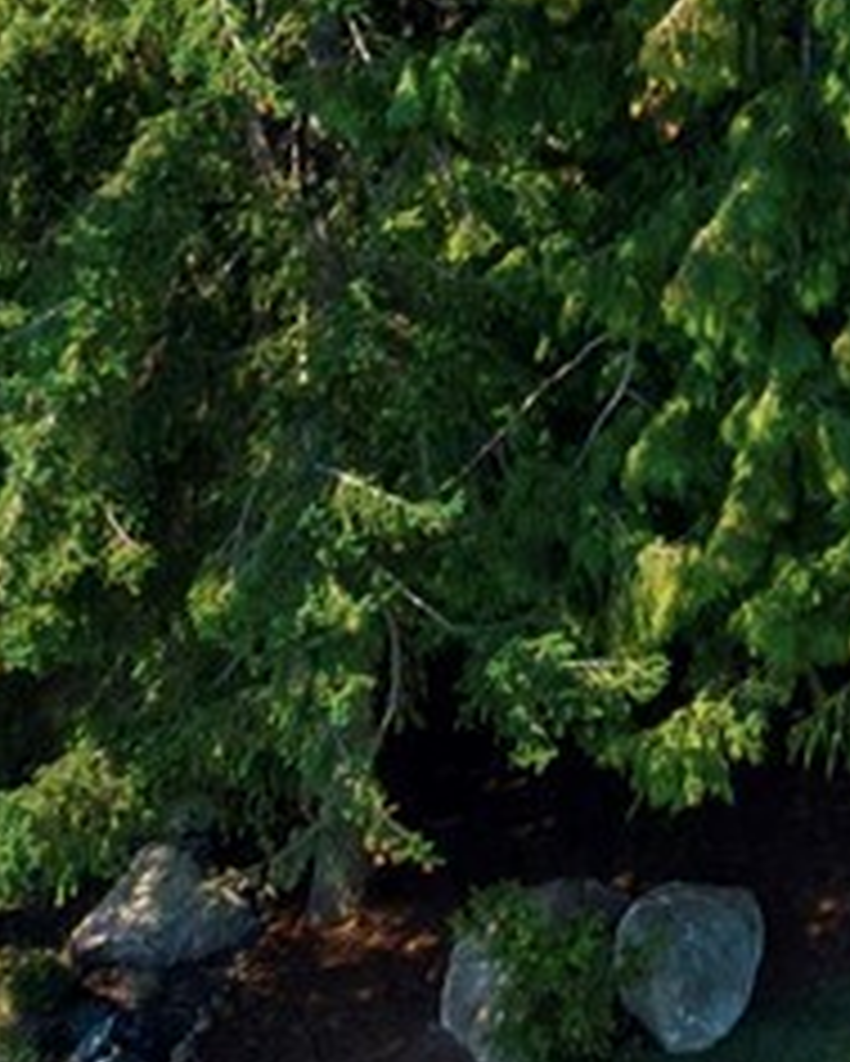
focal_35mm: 159
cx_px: 2291
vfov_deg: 10.8
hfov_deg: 8.5
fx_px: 4997
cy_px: -1251
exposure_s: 1/500
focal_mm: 12.29
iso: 100
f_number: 4
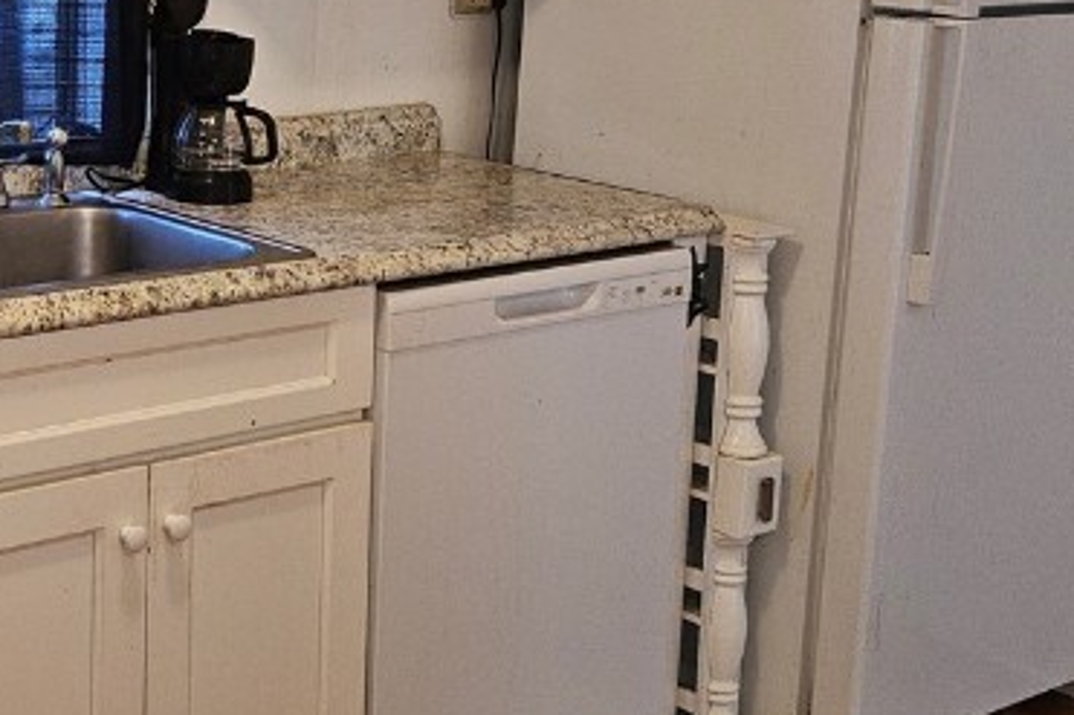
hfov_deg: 29.1
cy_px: 98
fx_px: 1968
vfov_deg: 20.3
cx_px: 72
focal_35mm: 66
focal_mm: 5.4
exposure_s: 1/60
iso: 100
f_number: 1.8
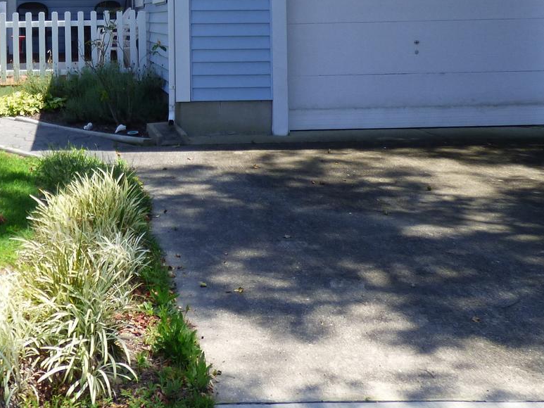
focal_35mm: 53
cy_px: 7
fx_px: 833
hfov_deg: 34.4
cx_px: 70
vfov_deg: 26.2
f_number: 2.8
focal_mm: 3.58
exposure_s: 1/800
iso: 100
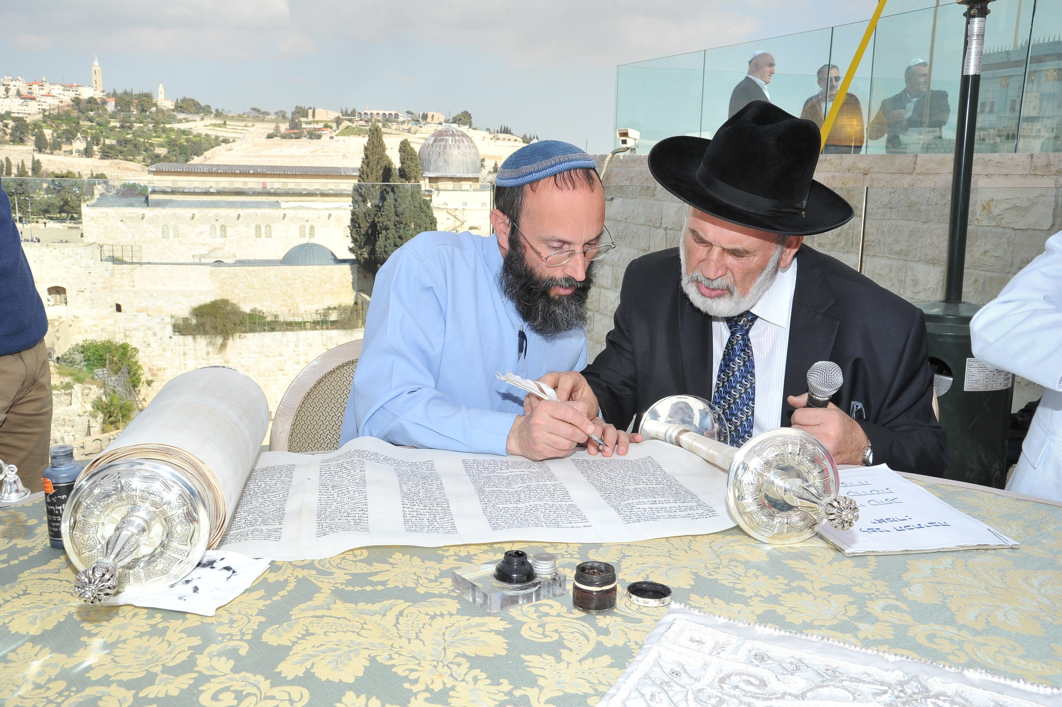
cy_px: 354
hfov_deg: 55.8
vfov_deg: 38.9
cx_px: 531
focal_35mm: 34
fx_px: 1003
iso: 500
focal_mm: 34
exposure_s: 1/250
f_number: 14
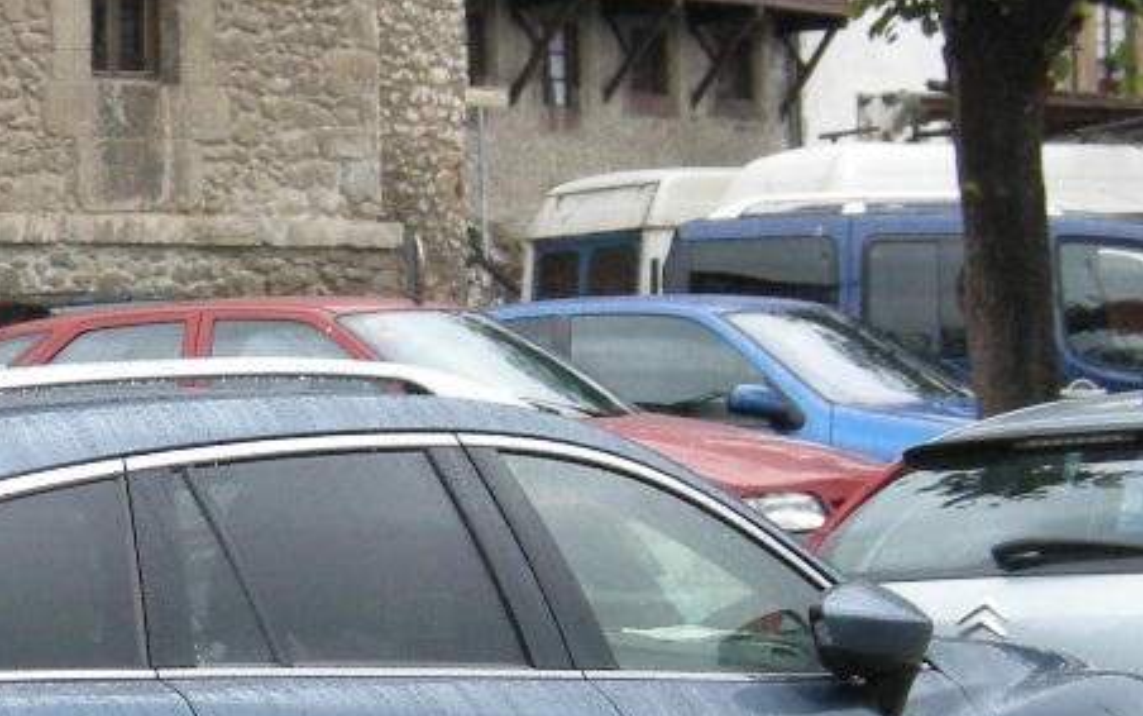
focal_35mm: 84
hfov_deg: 23.6
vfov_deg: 15.4
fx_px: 2618
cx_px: 13
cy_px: 665
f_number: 2.7
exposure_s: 1/250
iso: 146
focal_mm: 7.5
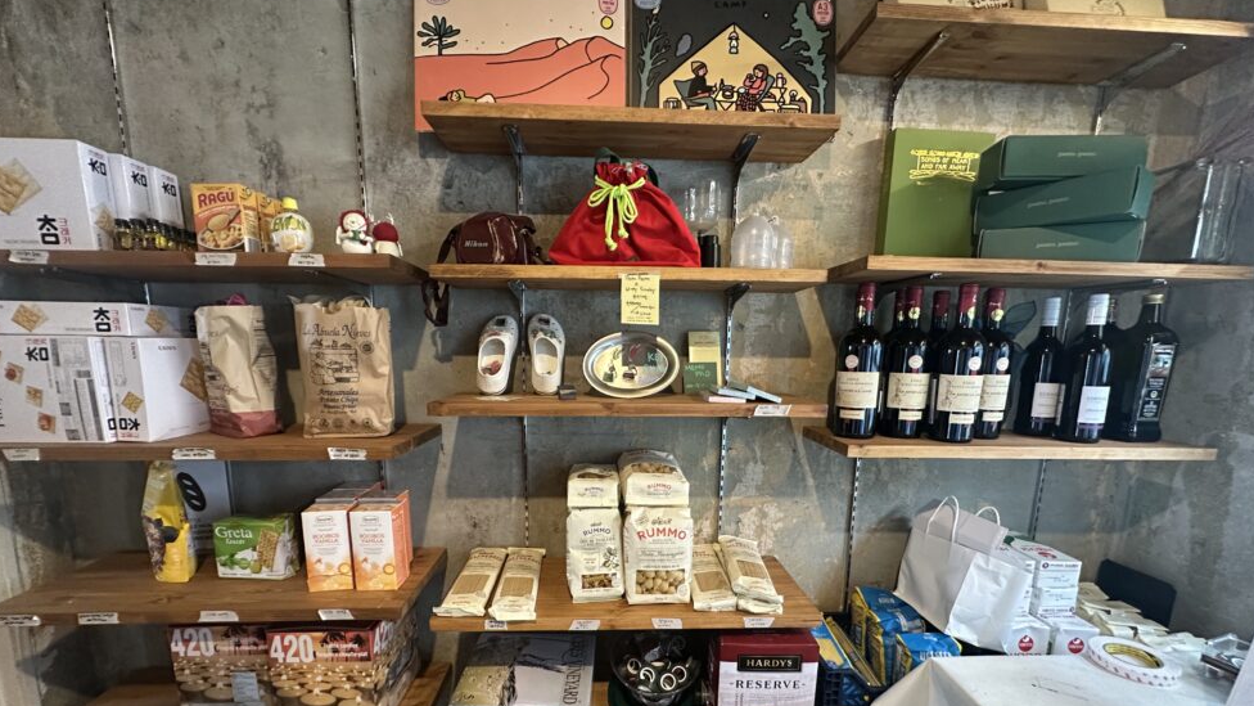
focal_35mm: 16
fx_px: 532
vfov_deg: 66.3
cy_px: 433
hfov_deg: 99.4
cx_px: 631
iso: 500
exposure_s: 1/60
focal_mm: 2.22
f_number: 2.2
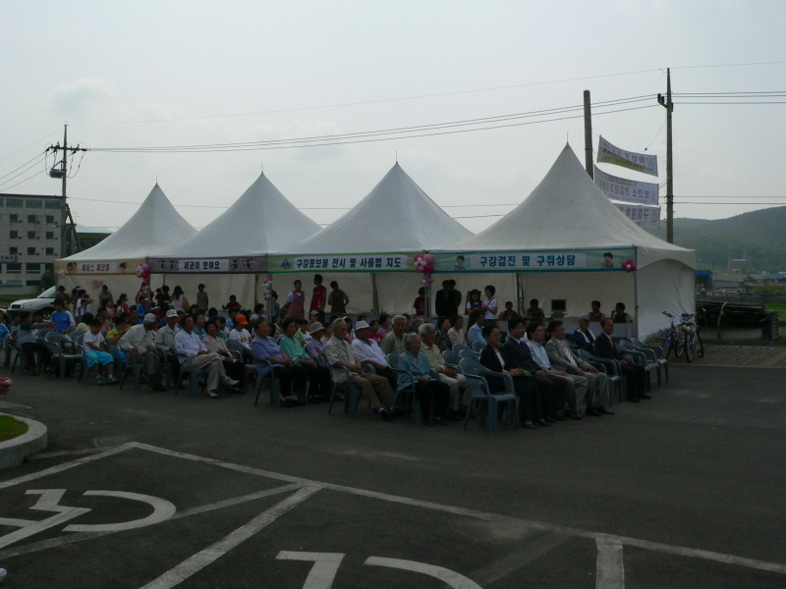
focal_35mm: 36
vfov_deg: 39.7
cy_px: 294
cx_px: 393
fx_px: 817
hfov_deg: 51.4
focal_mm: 6
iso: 100
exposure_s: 1/1000
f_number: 5.6
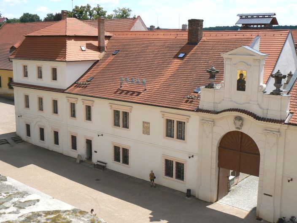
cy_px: 112
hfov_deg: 41.2
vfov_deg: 31.5
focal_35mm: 46
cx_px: 148
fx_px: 395
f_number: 7.1
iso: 100
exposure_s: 1/400
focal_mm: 7.7
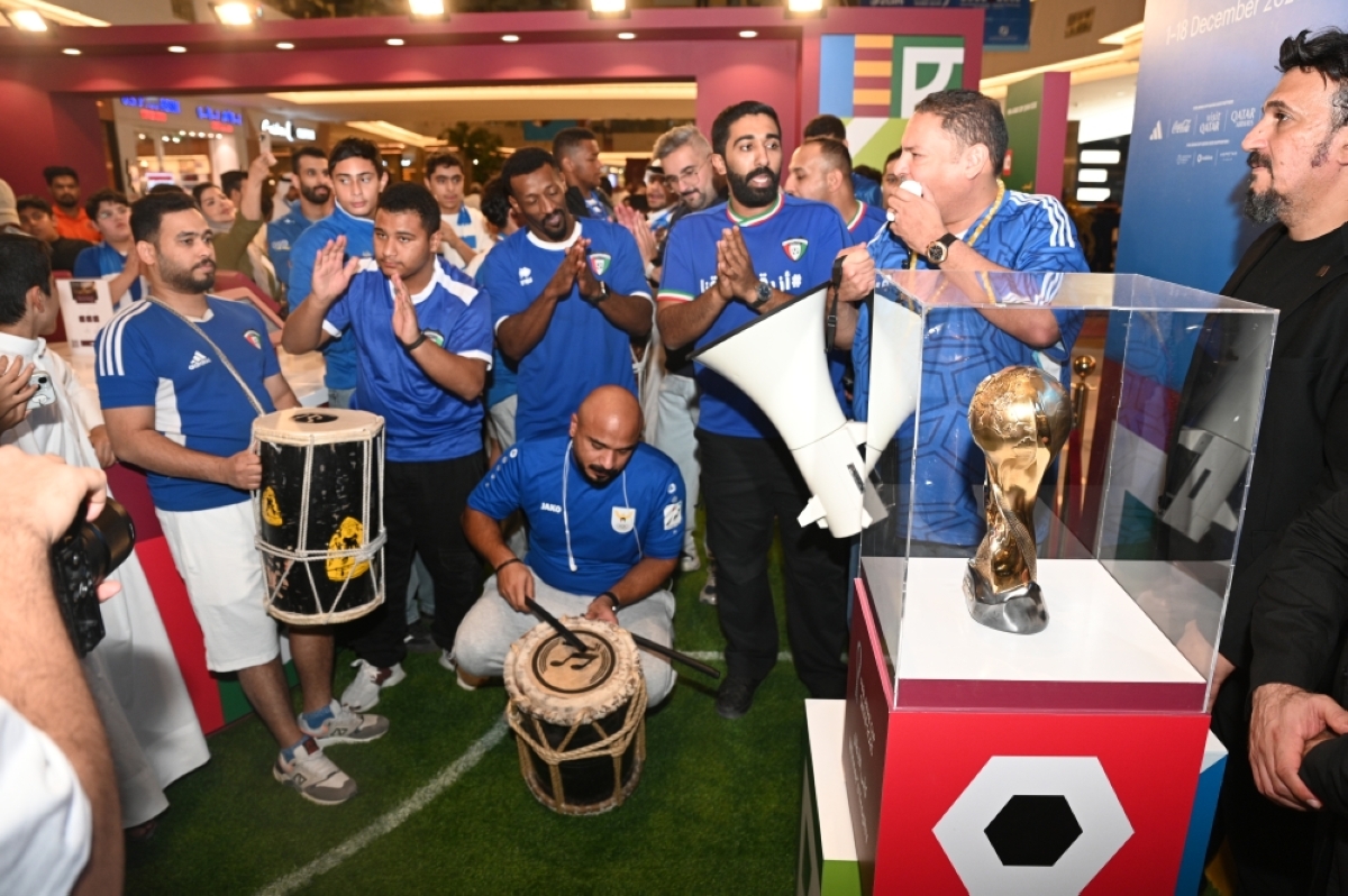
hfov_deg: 73.8
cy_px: 448
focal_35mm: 24
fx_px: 898
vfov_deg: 53.1
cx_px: 674
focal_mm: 24
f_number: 4
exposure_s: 1/160
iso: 640
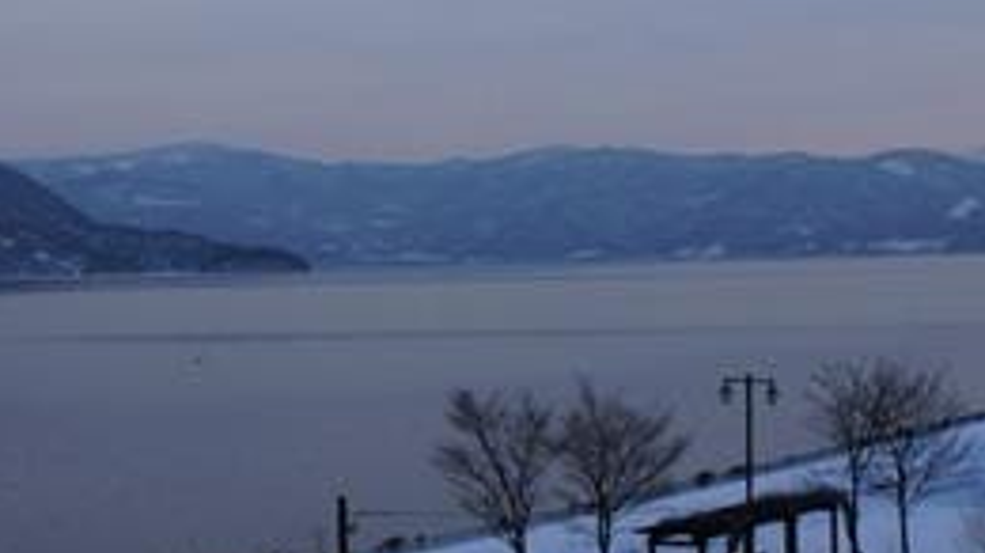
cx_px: 322
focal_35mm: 87
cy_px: 91
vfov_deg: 13.8
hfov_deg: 24.3
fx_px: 2271
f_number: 11
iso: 200
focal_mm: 18
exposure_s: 1/80
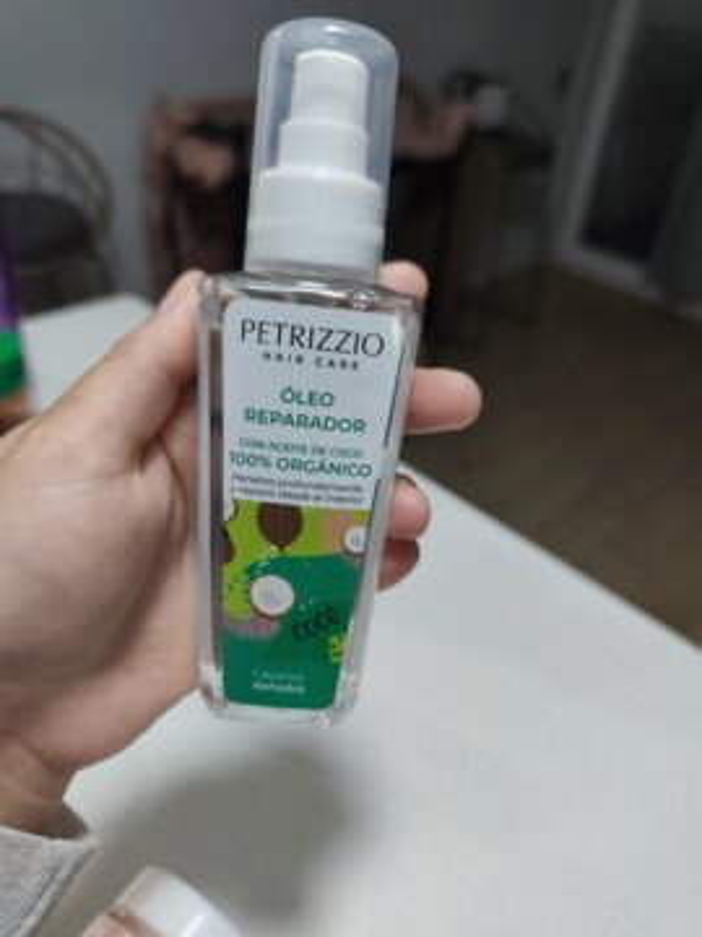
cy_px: 468
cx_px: 351
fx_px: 622
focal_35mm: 23
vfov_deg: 73.9
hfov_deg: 58.9
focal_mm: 6.19
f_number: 1.65
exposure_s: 1/40
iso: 640
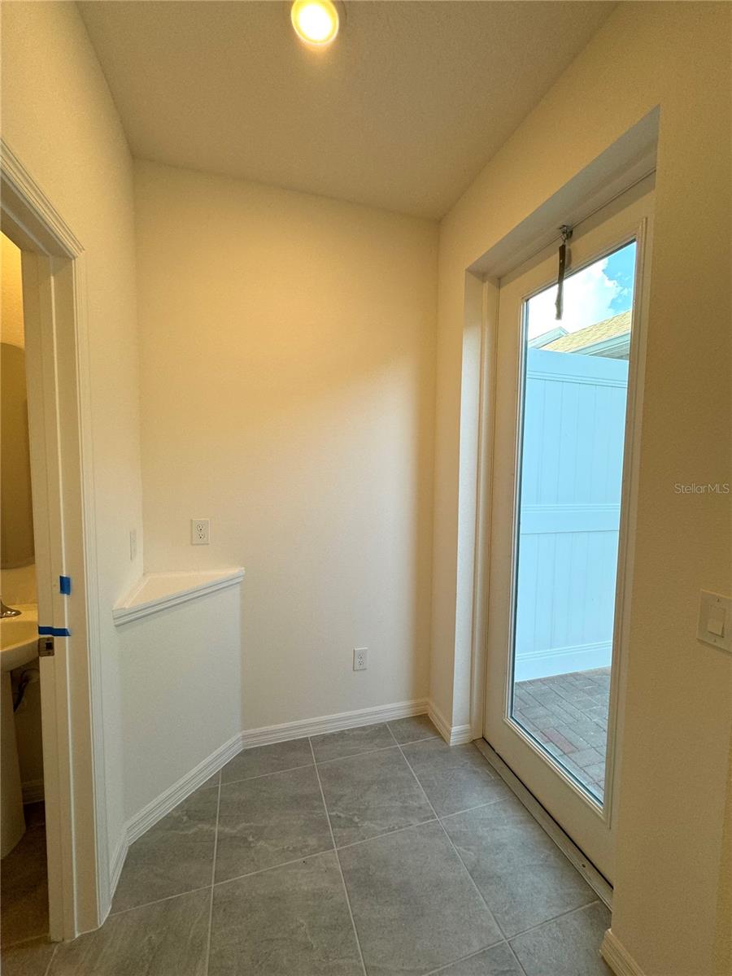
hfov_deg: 85.7
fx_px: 395
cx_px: 366
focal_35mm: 14
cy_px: 488
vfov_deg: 102.1
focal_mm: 2.22
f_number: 2.2
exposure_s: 1/120
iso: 80
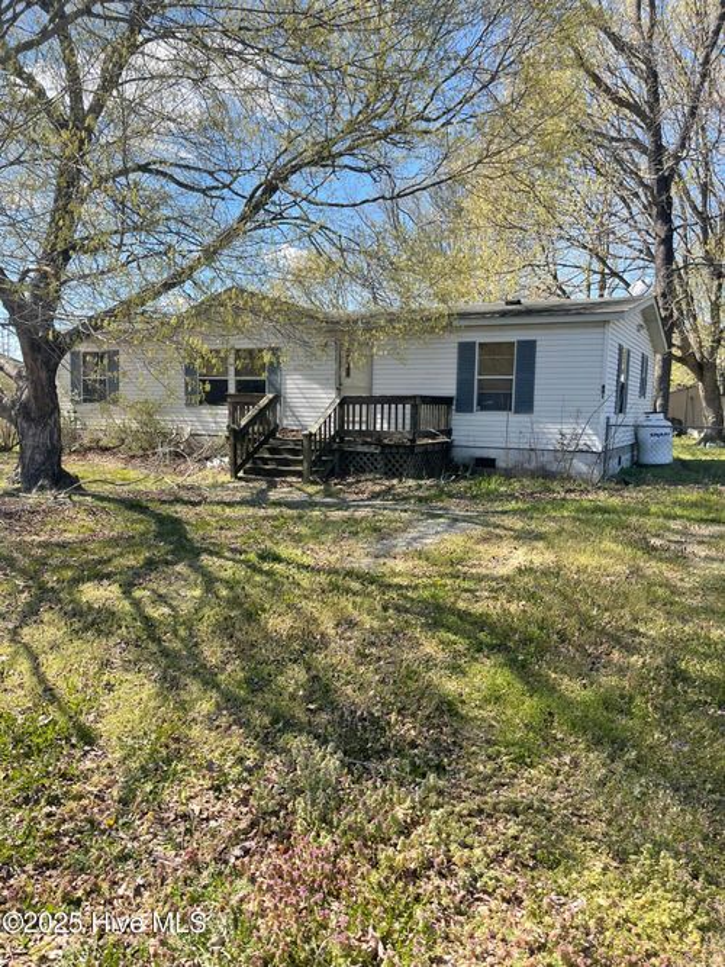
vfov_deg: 69.4
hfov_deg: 54.9
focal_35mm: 25
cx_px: 362
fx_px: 698
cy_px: 484
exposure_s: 1/1439
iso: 32
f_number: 1.6
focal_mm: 5.1
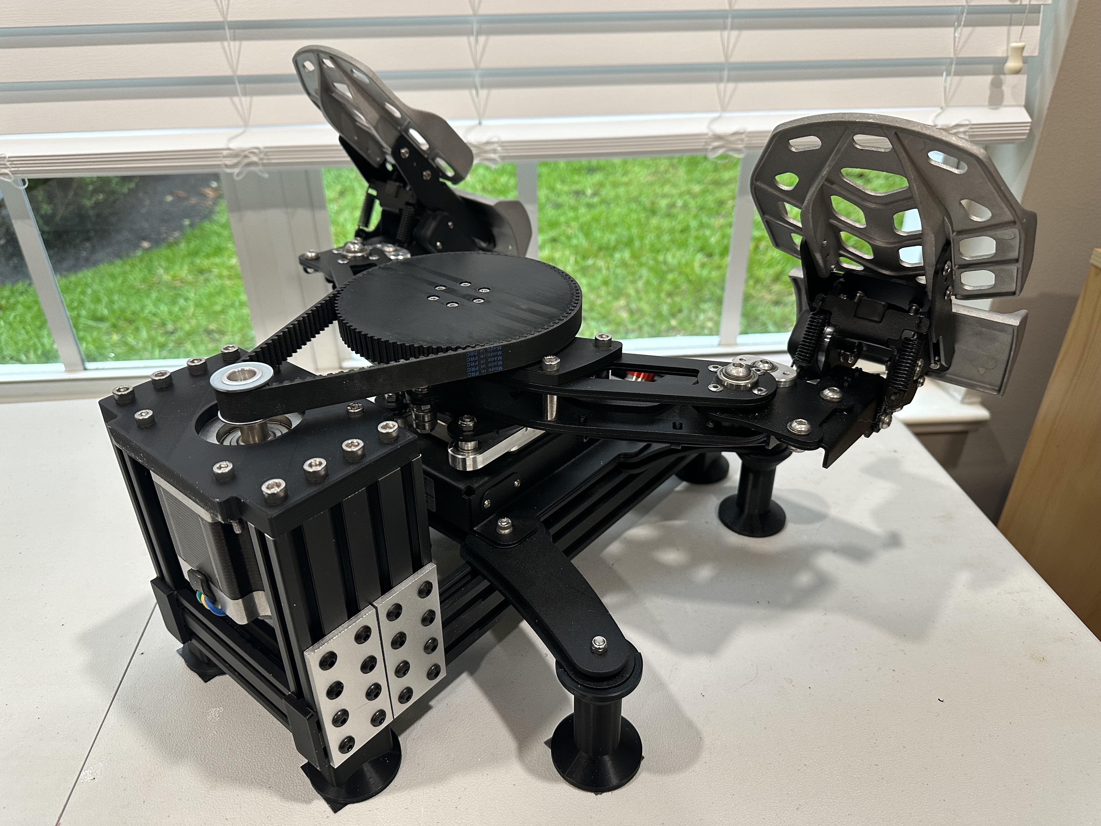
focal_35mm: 24
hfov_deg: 71.6
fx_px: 763
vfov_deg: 56.8
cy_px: 413
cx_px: 550
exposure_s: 1/60
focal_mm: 6.86
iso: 200
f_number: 1.78
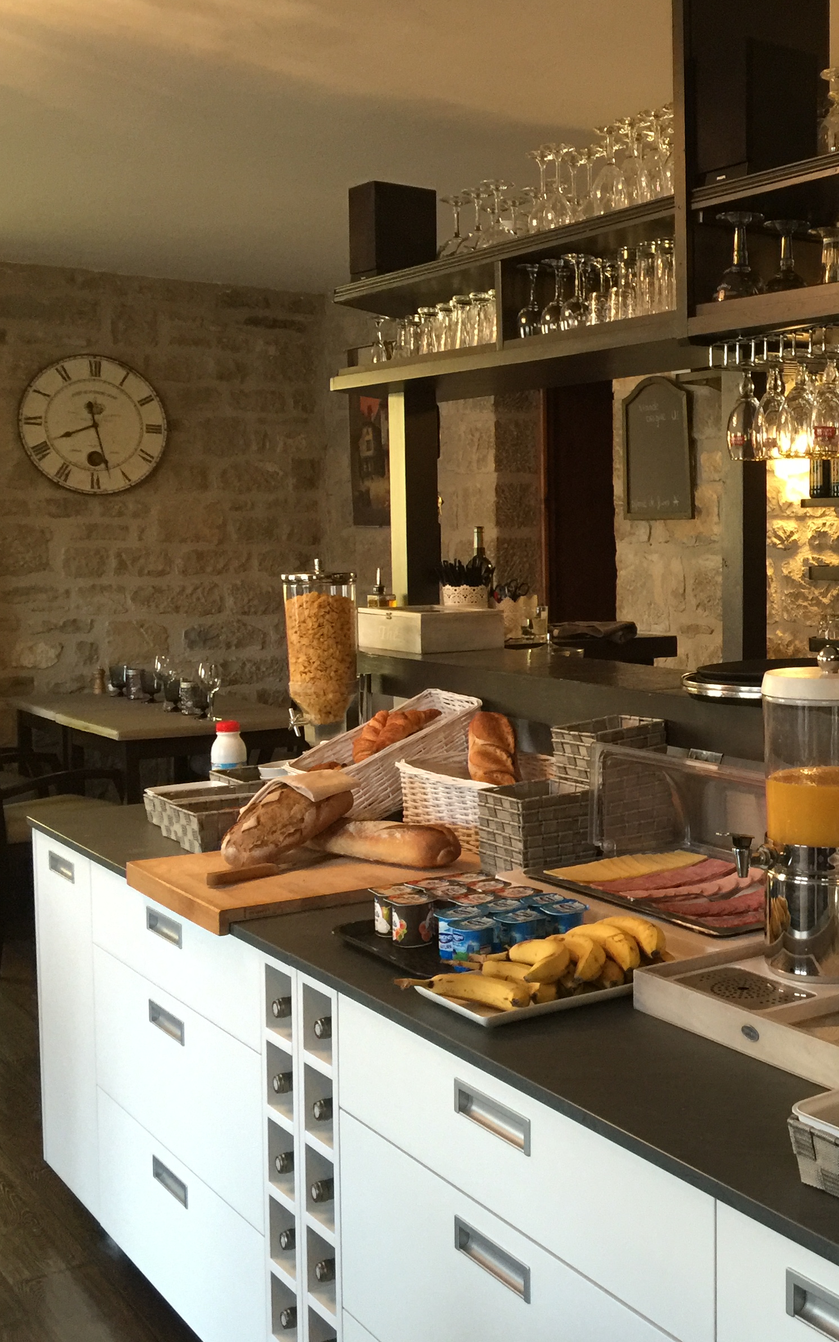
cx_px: 792
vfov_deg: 47.2
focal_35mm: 42
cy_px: 681
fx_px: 1537
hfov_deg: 29.0
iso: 125
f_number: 2.2
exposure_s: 1/17
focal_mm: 4.15
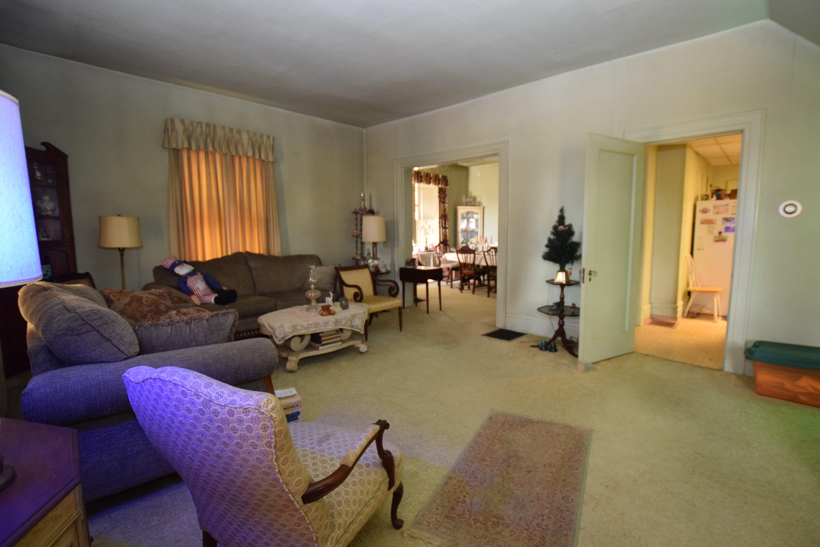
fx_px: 364
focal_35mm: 16
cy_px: 272
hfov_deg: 96.7
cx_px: 430
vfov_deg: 73.8
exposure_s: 1/60
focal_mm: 10
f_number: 3.5
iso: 1800
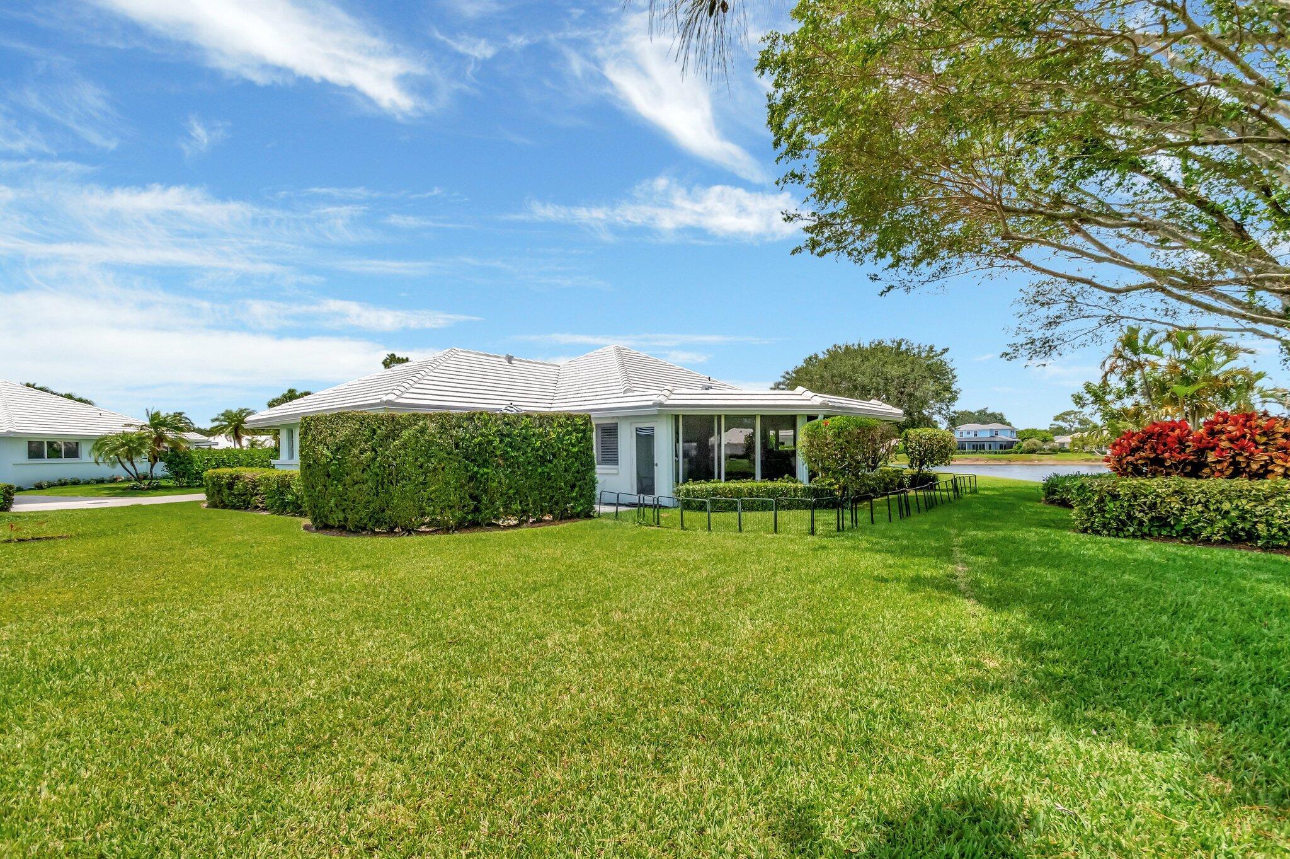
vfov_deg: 77.3
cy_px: 430
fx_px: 537
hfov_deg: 100.4
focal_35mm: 15
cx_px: 645
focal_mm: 10
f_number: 8
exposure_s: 1/2500
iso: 640
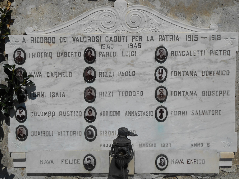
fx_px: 269
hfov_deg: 47.9
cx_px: 120
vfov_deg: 36.8
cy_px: 88
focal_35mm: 39
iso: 80
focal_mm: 6.8
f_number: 13.2
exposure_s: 1/320
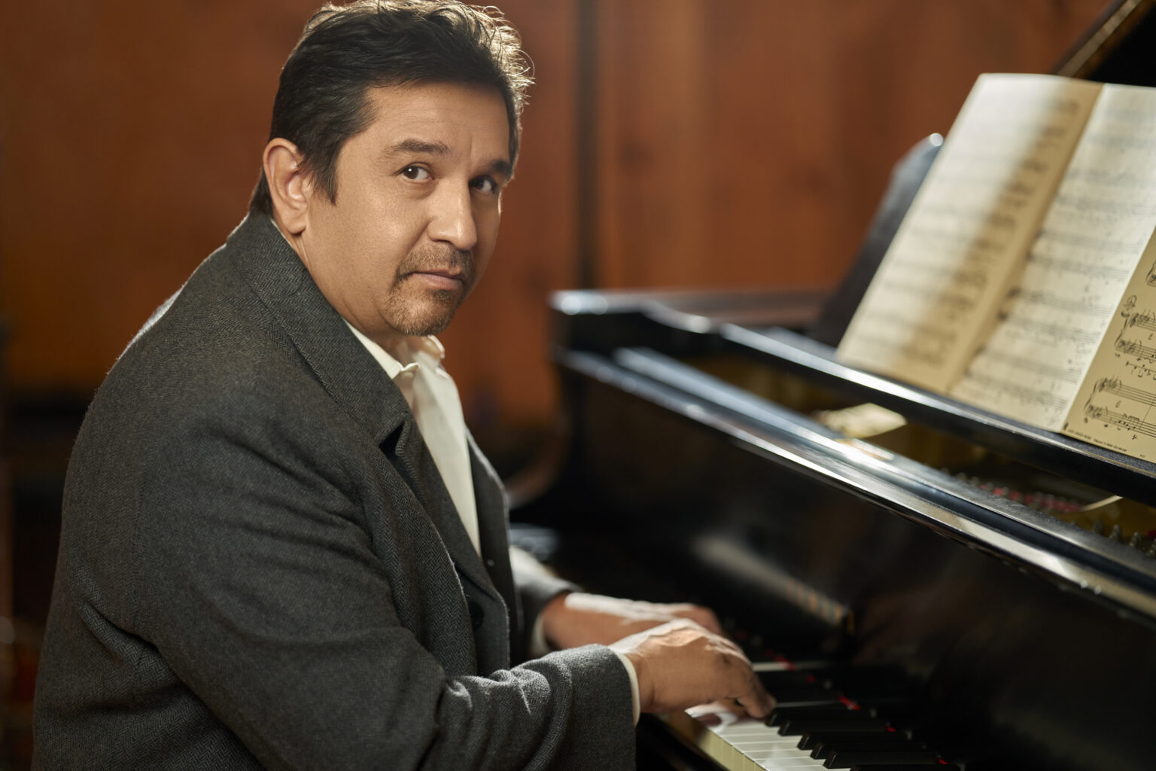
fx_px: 2729
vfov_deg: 16.1
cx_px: 578
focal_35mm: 85
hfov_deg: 23.9
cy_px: 386
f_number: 1.4
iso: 640
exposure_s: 1/200
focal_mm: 85
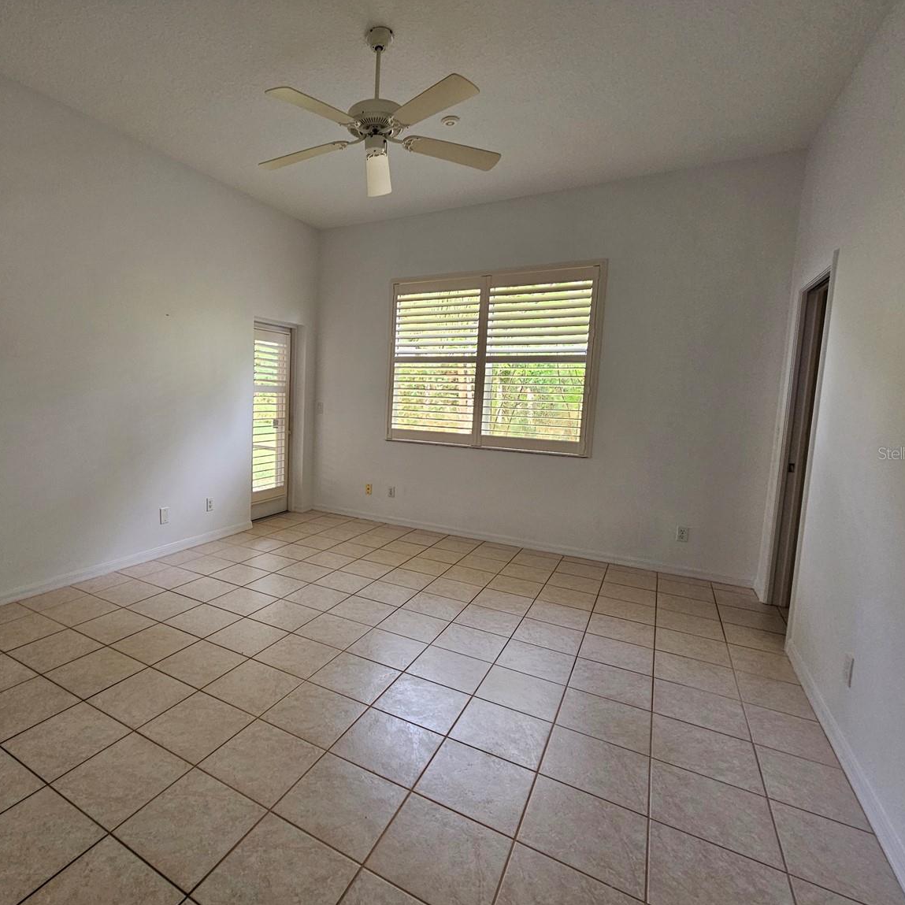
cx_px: 322
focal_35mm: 16
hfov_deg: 85.2
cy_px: 453
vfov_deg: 87.4
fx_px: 473
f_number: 2.2
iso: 200
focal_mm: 2.2
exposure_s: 1/60
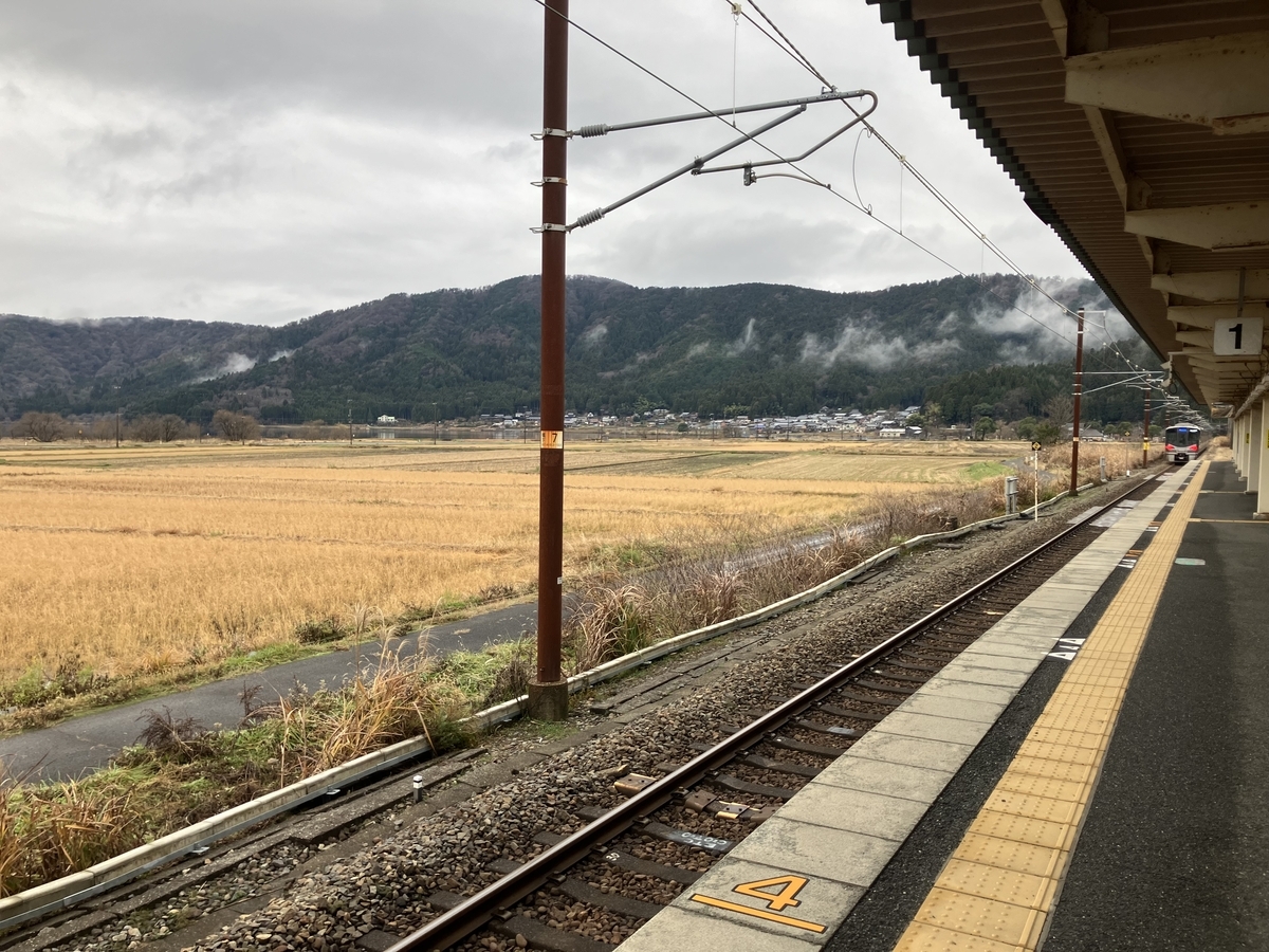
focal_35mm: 28
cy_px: 476
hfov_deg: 63.4
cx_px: 634
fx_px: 1026
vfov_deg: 49.7
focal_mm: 3.99
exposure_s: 1/129
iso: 25
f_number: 1.8
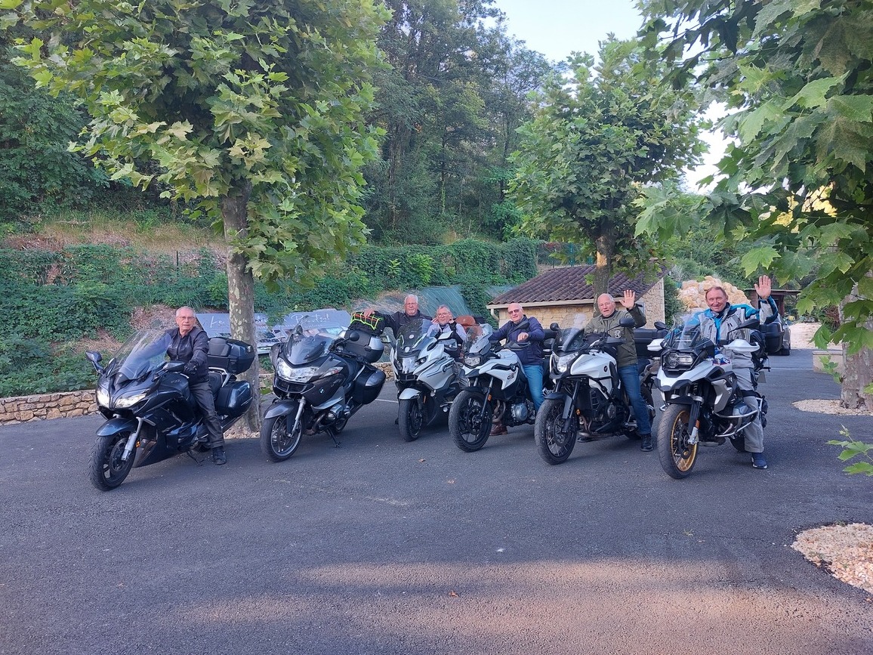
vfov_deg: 56.8
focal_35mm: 24
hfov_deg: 71.6
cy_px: 328
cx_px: 436
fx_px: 605
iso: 32
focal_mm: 5.23
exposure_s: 1/50
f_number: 1.8
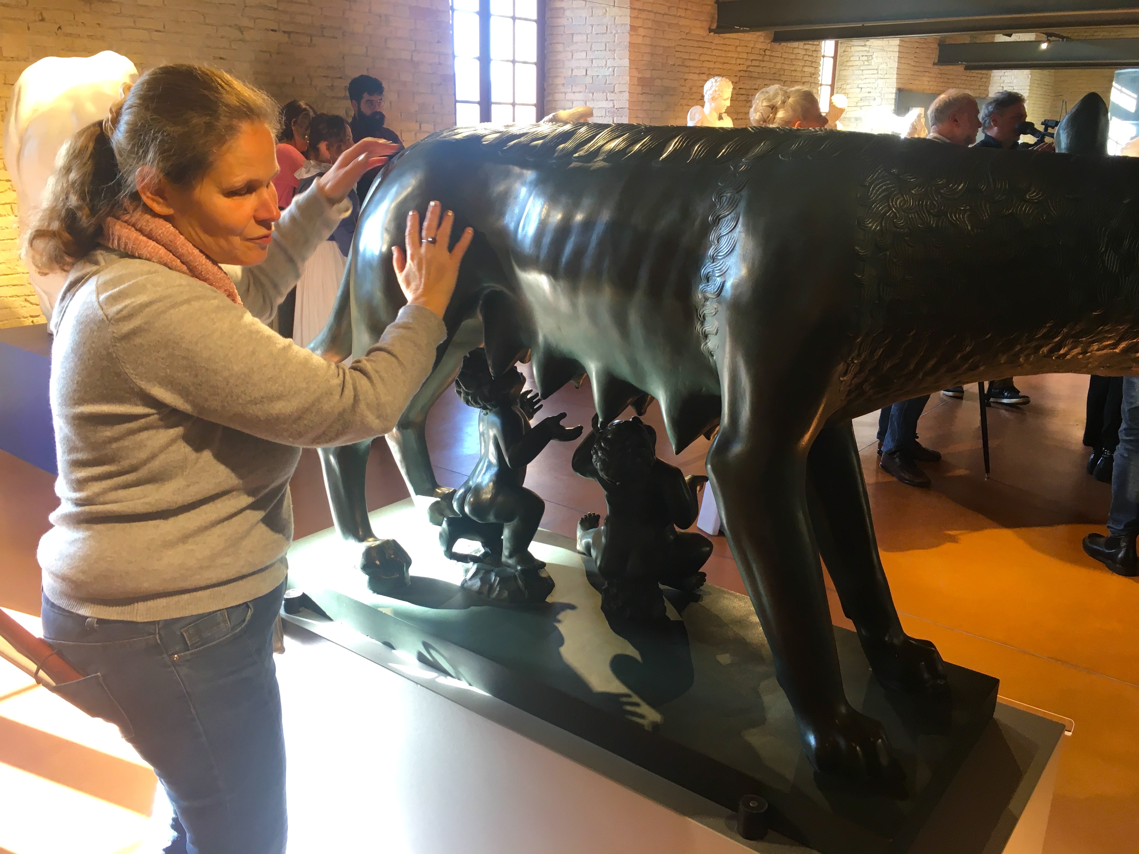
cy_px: 427
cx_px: 570
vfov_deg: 48.2
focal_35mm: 29
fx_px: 954
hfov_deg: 61.7
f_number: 2.2
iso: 32
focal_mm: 4.15
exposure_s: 1/33
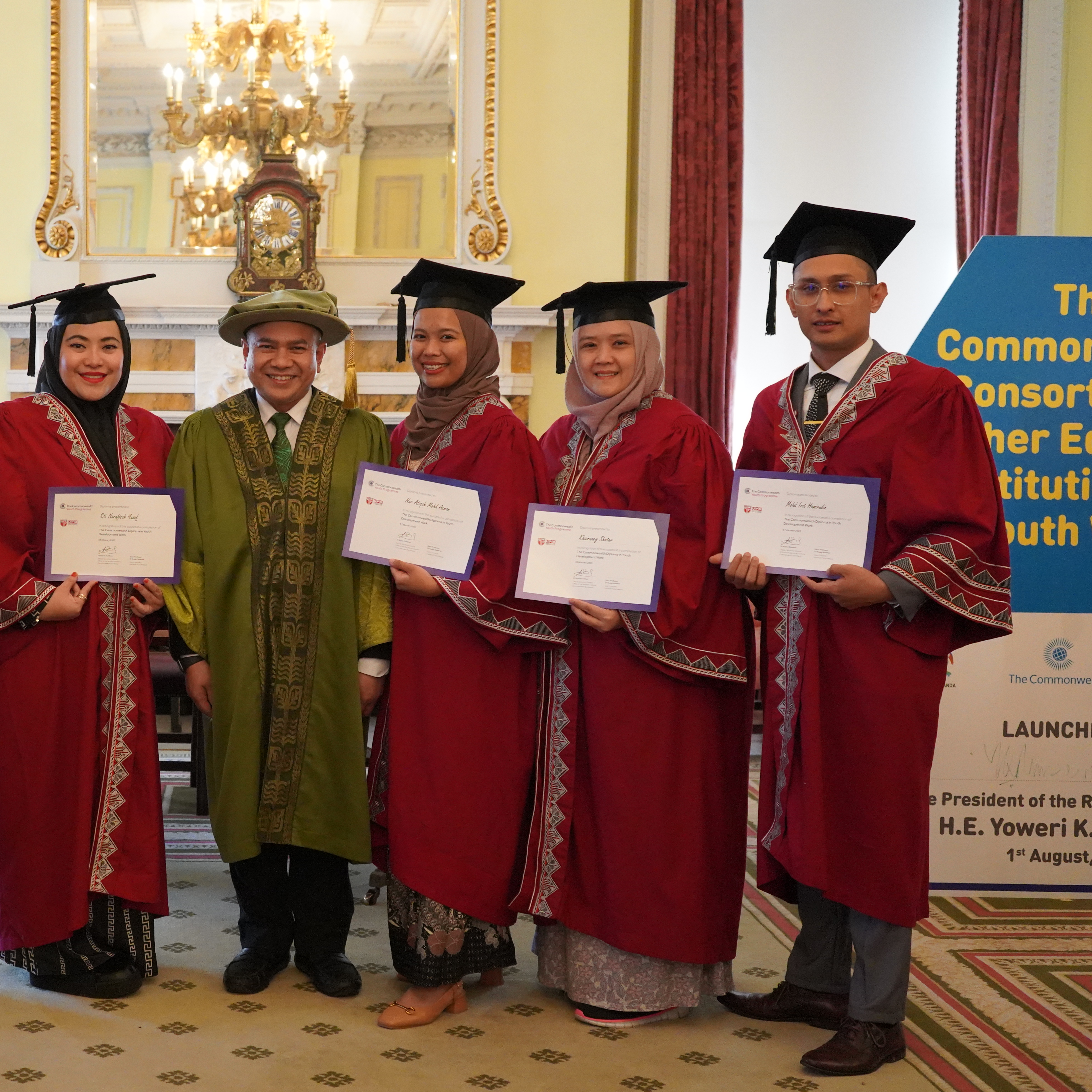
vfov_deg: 32.2
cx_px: 272
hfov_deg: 31.6
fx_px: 1892
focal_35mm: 53
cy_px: 546
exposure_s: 1/160
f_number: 4.5
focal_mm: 41
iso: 8000
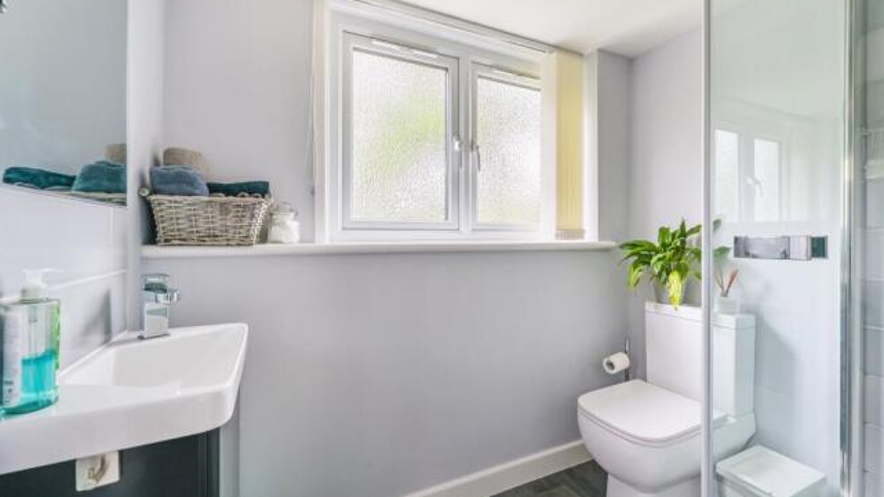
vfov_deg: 70.5
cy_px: 245
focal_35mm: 15
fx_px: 351
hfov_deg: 103.0
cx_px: 445
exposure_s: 1/2.5
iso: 400
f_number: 14
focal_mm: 14
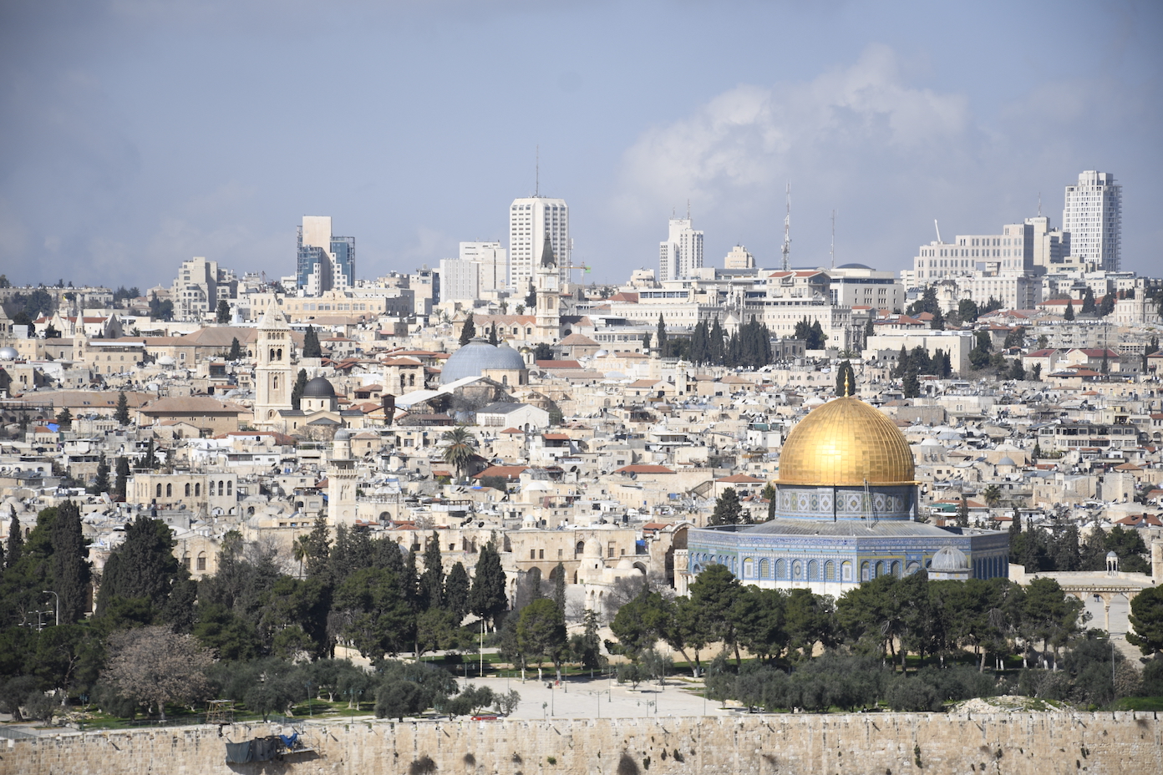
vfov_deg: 10.2
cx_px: 582
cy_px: 388
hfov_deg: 15.2
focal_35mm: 135
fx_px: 4361
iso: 100
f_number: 5.3
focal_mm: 90
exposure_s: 1/800
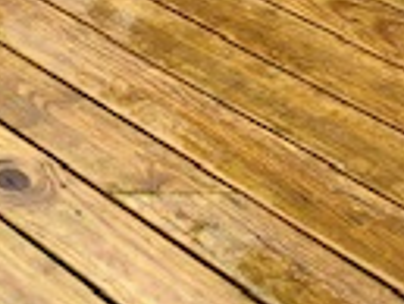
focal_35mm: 139
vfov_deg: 10.2
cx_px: 132
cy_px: -216
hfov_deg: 14.2
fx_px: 1624
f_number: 1.8
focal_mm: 3.99
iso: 20
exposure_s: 1/147
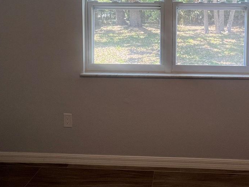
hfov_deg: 58.3
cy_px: 24
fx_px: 216
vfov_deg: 43.4
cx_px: 170
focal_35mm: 30
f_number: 1.8
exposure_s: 1/120
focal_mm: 1.57
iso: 40
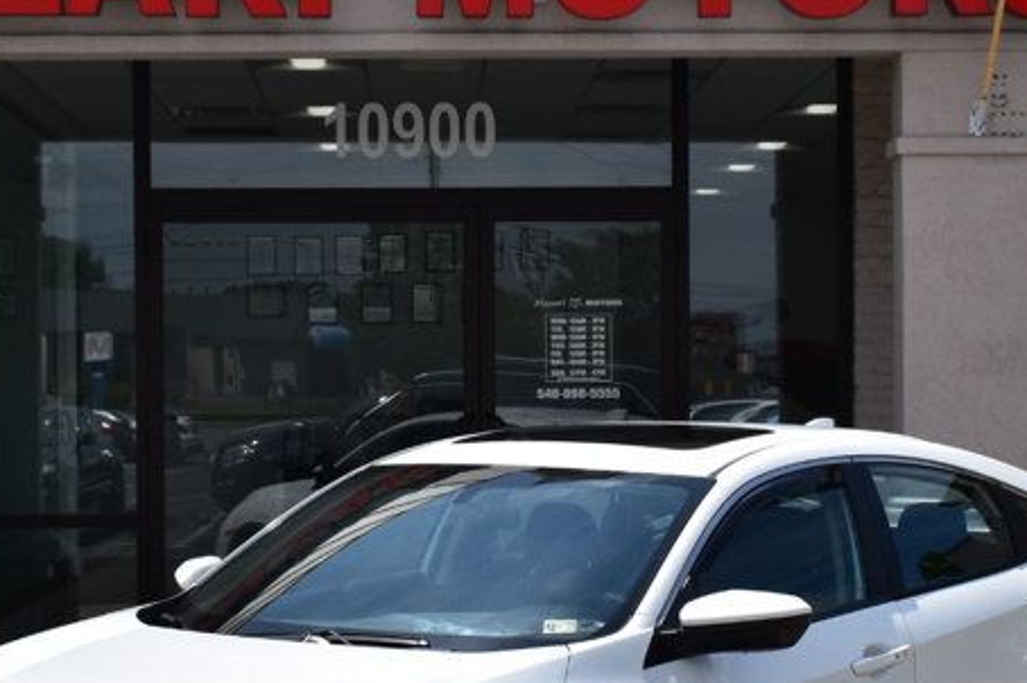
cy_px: 475
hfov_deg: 20.8
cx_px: 516
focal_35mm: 98
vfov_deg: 13.9
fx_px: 2797
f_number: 11
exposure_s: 1/500
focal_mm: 29
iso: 220
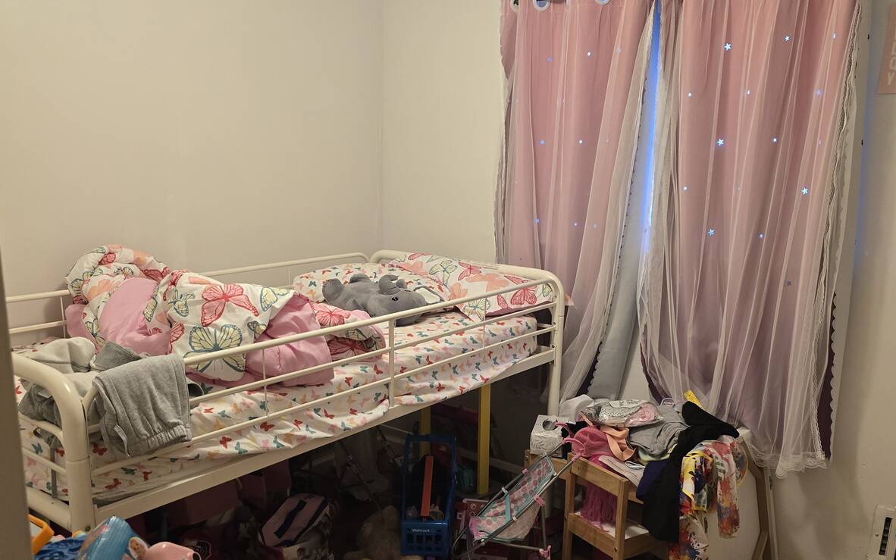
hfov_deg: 58.1
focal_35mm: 33
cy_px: 364
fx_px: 806
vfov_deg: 38.0
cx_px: 449
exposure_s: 1/120
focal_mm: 6.3
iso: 800
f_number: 1.7
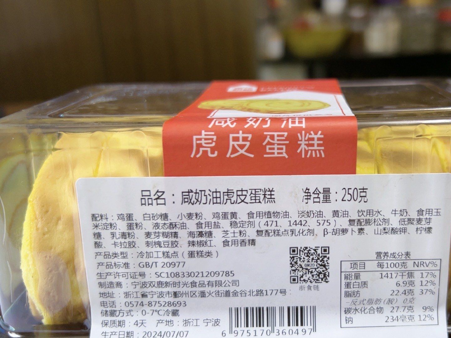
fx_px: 378
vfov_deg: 48.2
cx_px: 226
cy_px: 169
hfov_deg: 61.7
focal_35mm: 29
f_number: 1.5
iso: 100
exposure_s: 1/50
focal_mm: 5.7
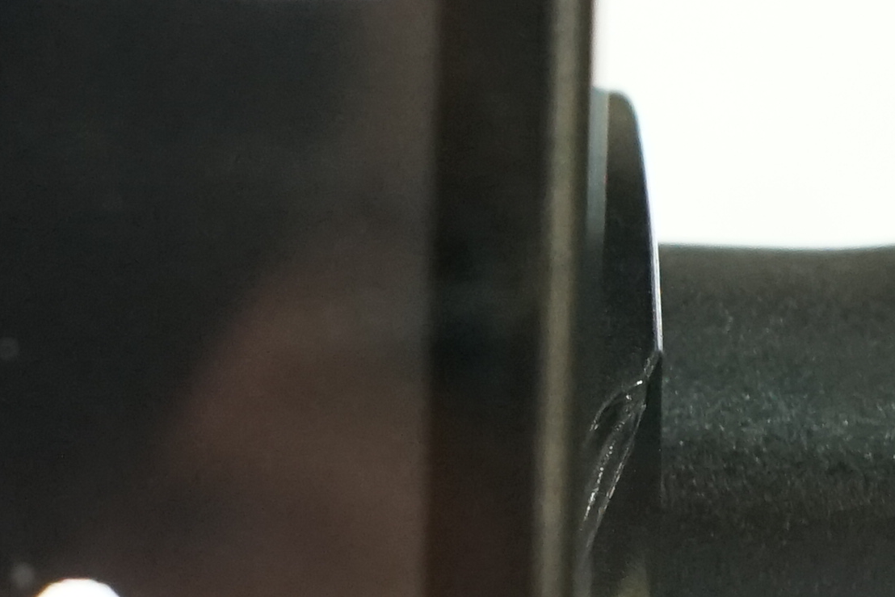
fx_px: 5520
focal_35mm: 222
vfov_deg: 6.1
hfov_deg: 9.1
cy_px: 835
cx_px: -370
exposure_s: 1/200
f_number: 5.6
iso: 2500
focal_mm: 41
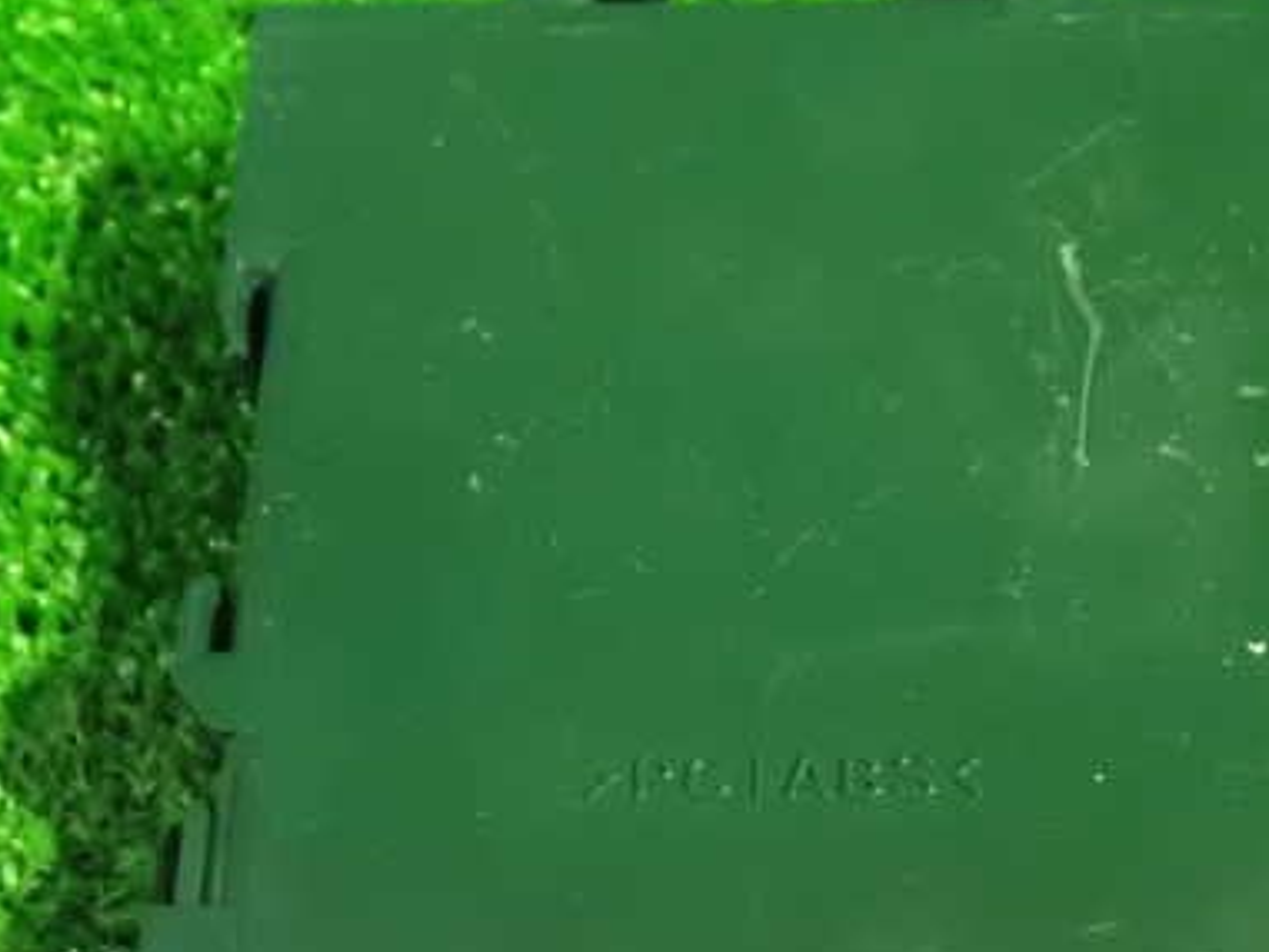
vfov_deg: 19.9
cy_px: 549
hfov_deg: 26.3
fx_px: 2714
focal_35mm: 74
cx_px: 756
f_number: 3.1
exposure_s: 1/20
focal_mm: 8.4
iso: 1600
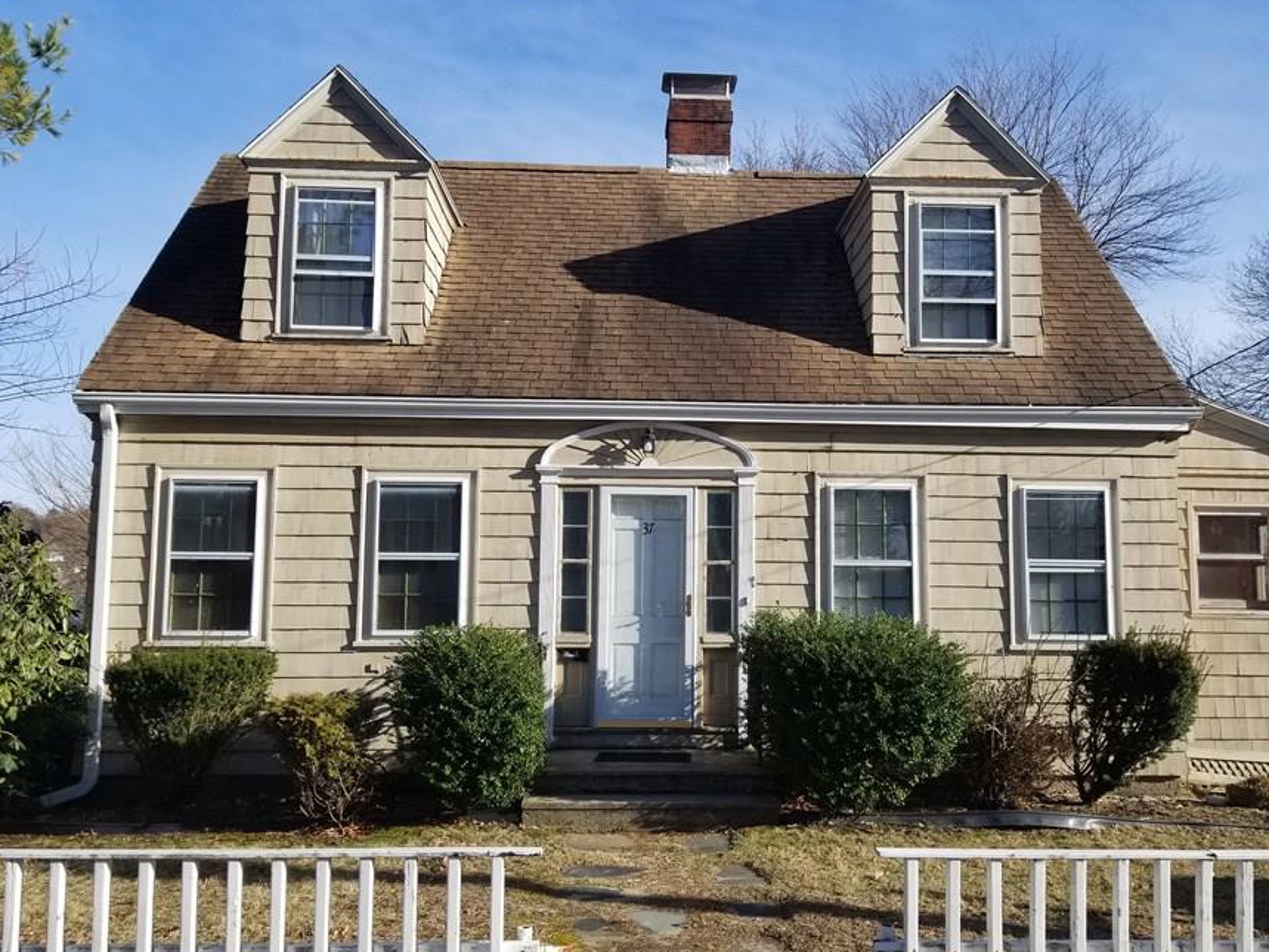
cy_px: 501
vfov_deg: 45.4
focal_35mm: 31
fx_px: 1136
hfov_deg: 58.3
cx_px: 693
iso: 50
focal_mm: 4.25
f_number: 1.7
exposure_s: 1/1776
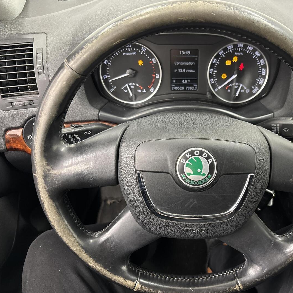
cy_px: 146
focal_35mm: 31
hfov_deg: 51.9
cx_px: 186
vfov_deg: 52.5
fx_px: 297
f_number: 1.6
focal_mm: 5.96
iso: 500
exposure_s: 1/41
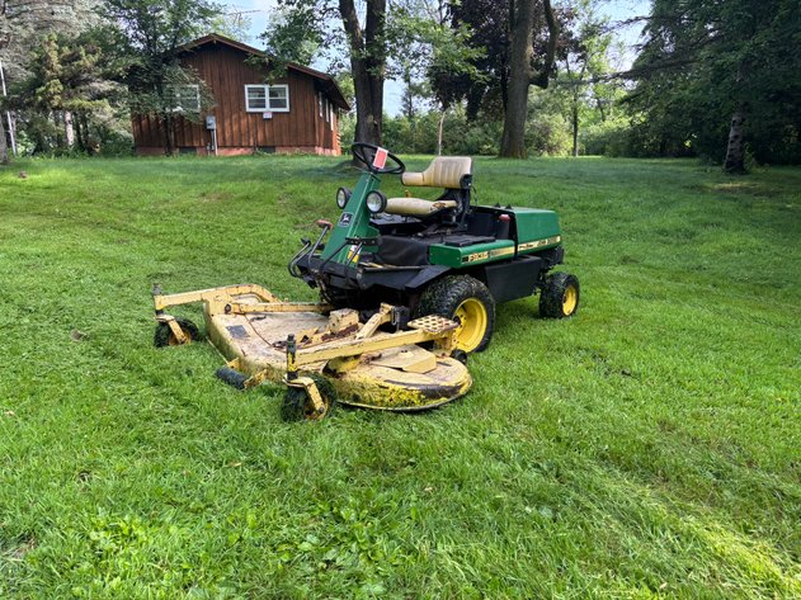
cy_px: 300
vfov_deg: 53.0
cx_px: 400
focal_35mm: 26
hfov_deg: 67.3
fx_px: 602
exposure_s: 1/325
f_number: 1.6
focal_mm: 5.96
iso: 50
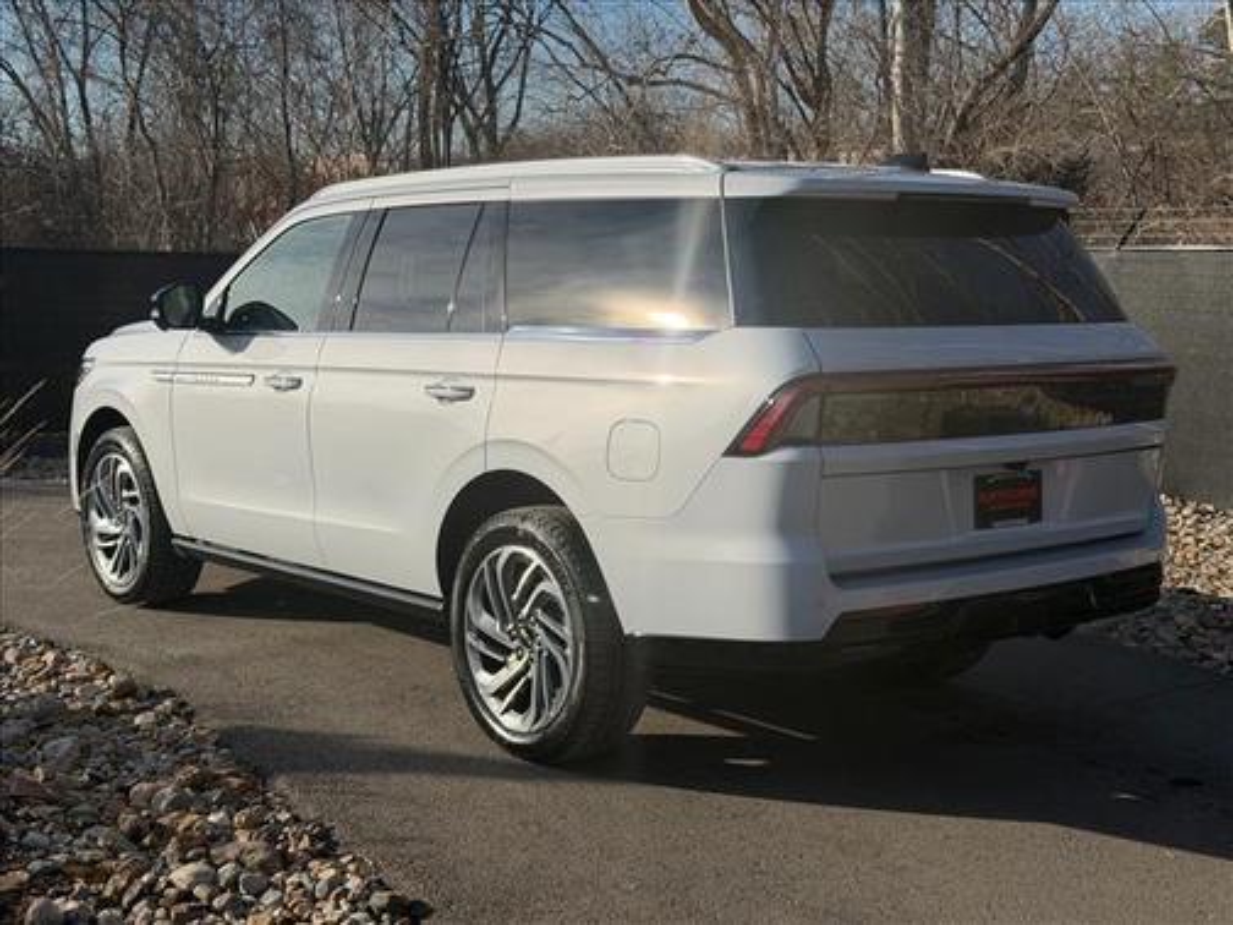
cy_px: 462
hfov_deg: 39.7
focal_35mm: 48
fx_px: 1710
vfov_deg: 30.3
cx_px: 616
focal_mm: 6.76
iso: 64
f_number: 1.78
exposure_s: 1/6536
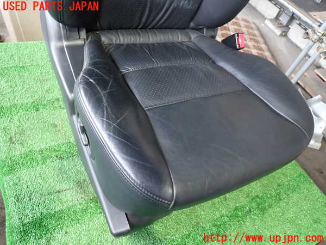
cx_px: 163
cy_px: 122
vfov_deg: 54.9
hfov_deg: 69.4
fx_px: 235
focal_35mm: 25
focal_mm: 4.5
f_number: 2
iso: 400
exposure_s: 1/30
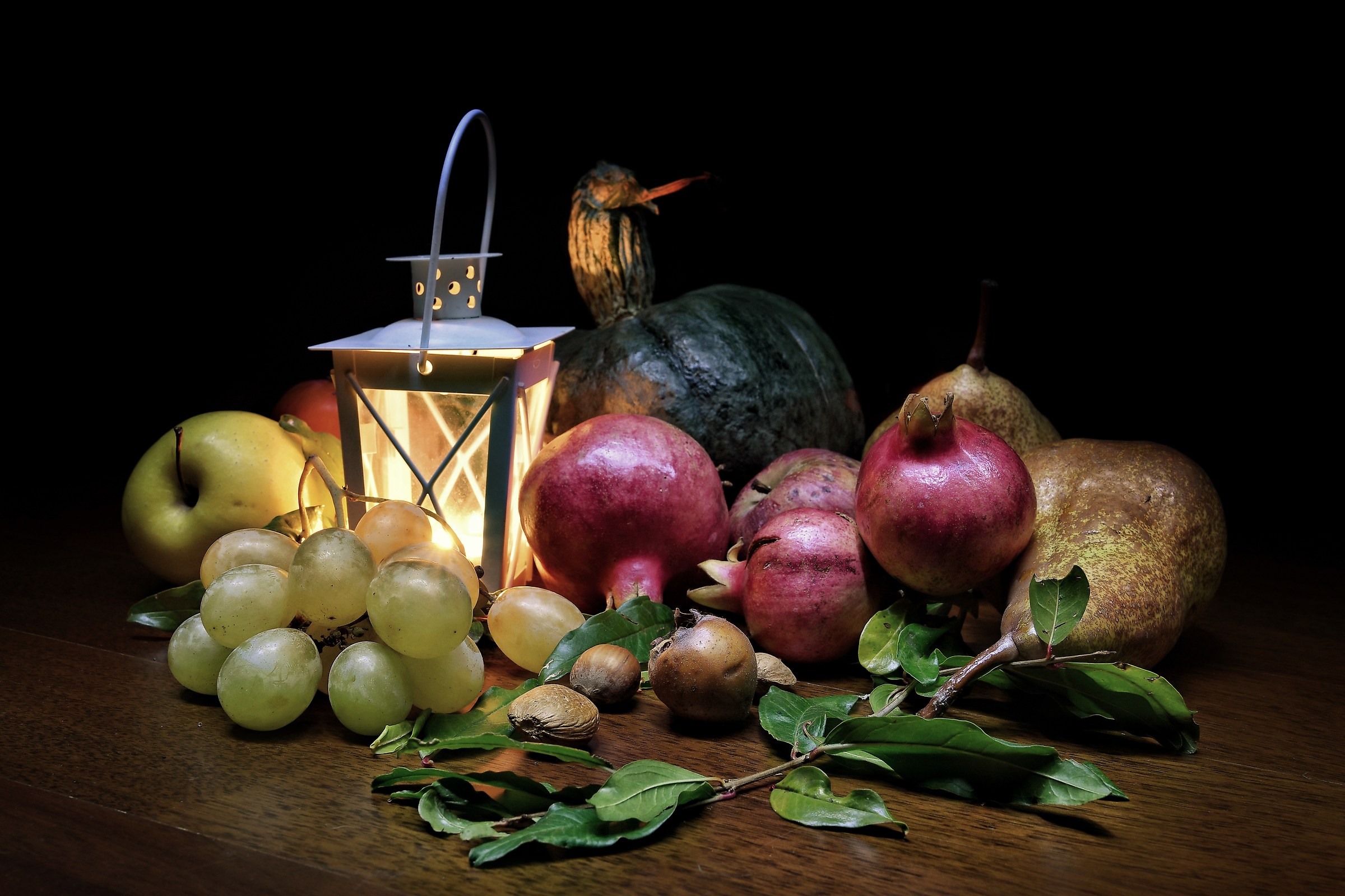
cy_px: 448
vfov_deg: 28.9
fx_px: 1737
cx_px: 672
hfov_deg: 42.3
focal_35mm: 46
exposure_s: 8
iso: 100
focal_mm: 31
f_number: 14
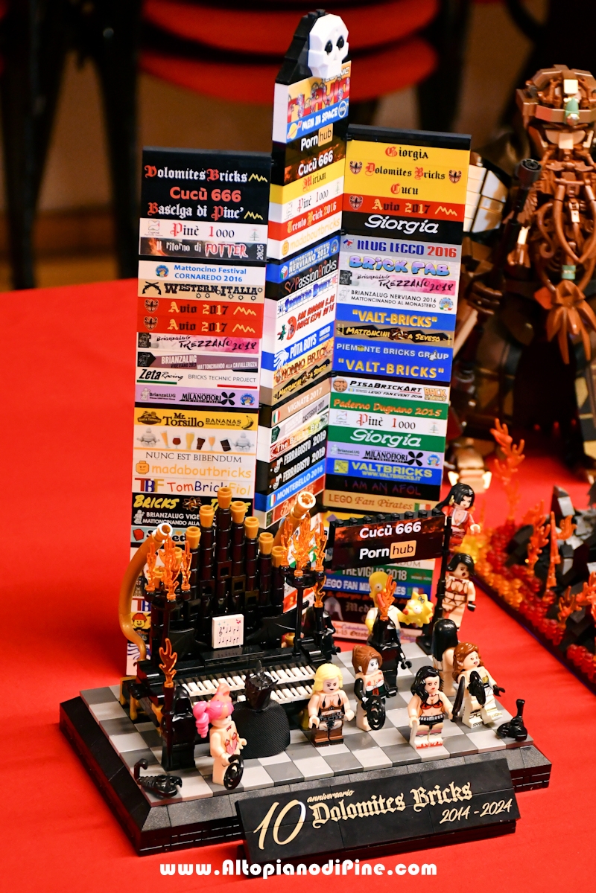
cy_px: 446
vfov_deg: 26.0
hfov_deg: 17.5
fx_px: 1937
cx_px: 298
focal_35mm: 78
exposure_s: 1/100
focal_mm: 52
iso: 3200
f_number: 4.8
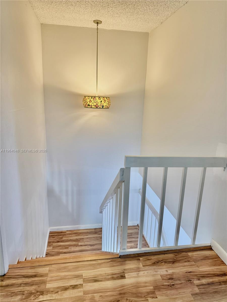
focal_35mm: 24
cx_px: 114
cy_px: 151
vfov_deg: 71.6
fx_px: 210
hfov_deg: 56.8
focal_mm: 6.76
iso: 200
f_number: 1.78
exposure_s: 1/120
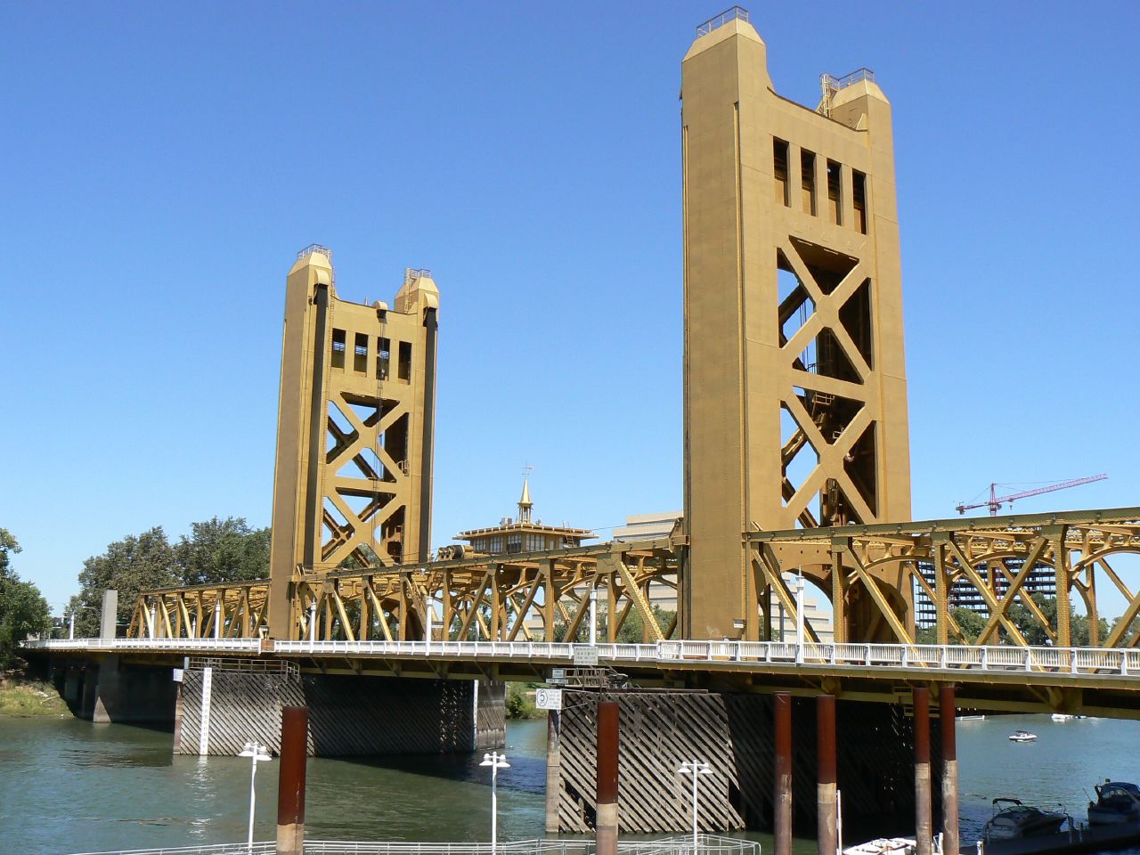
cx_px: 570
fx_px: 1186
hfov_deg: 51.4
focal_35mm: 36
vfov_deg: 39.7
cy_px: 428
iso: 100
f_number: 5.6
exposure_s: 1/500
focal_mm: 6
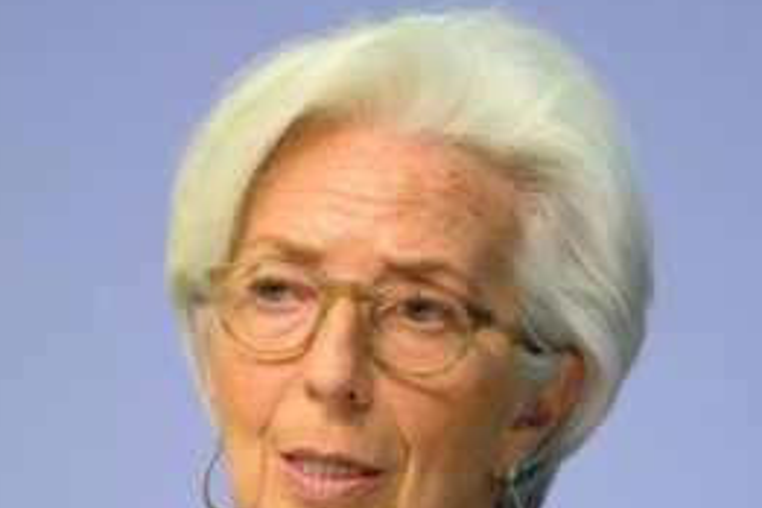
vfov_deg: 1.7
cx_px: 479
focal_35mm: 799
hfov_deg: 2.6
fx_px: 16911
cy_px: 590
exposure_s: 1/320
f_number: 2.8
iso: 800
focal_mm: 300
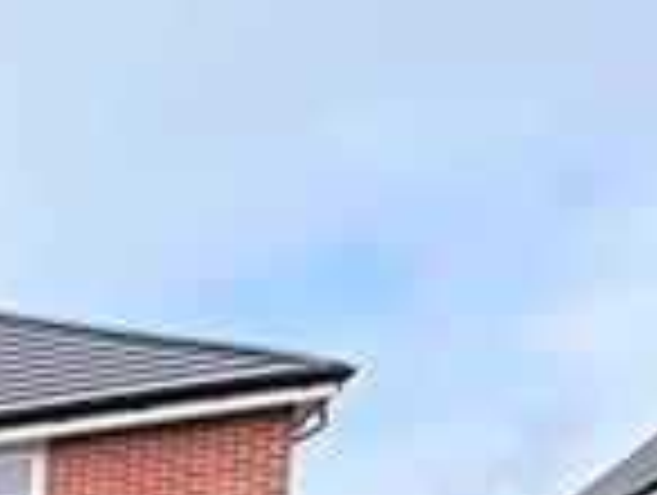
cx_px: -1206
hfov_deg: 12.1
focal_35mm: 98
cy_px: 1287
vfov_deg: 11.6
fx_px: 1863
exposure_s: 1/237
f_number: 2.2
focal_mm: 2.22
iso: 40
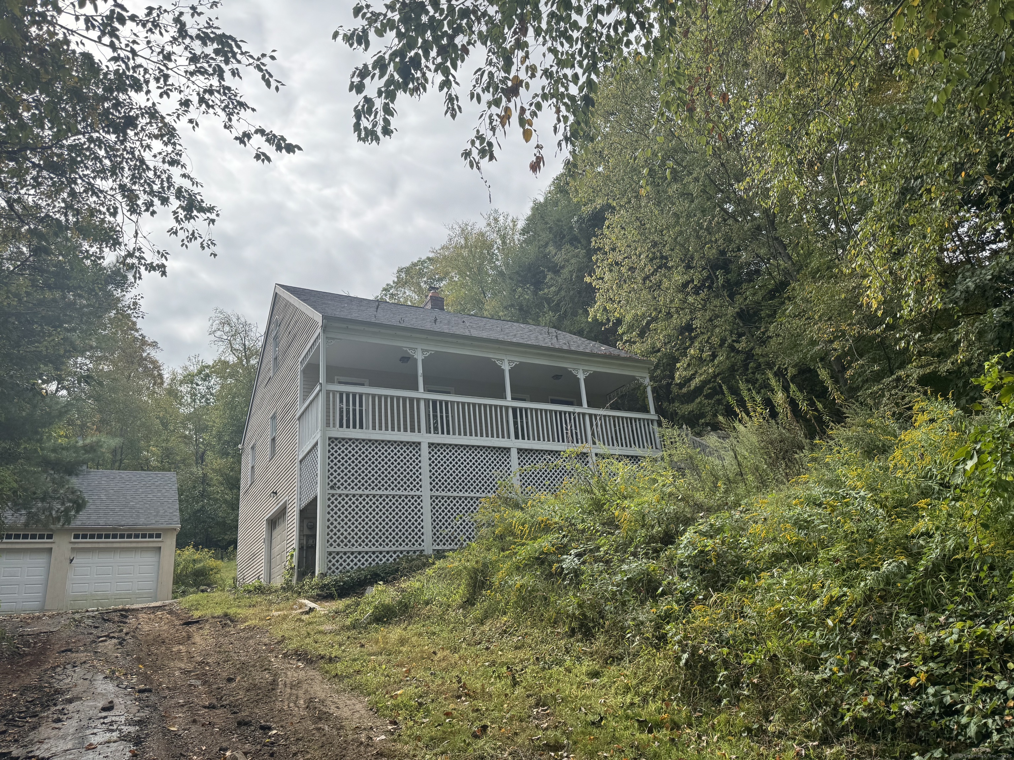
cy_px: 380
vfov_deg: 56.8
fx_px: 703
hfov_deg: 71.6
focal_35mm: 24
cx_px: 507
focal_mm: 6.76
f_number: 1.78
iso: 80
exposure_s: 1/3413
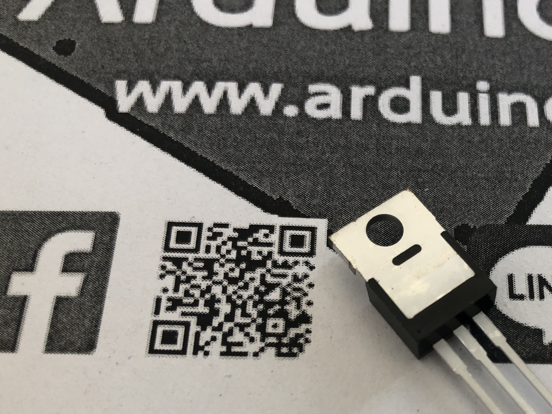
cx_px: 414
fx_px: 734
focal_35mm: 46
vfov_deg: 31.0
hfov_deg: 40.1
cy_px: 312
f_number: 1.8
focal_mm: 3.99
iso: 64
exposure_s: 1/120
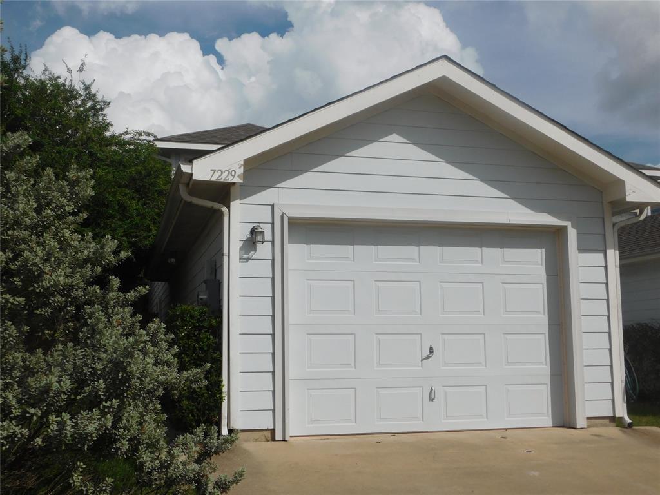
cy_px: 248
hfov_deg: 46.8
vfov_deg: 36.0
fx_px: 763
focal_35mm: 40
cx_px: 330
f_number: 7.2
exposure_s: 1/1250
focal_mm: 7.1
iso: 125
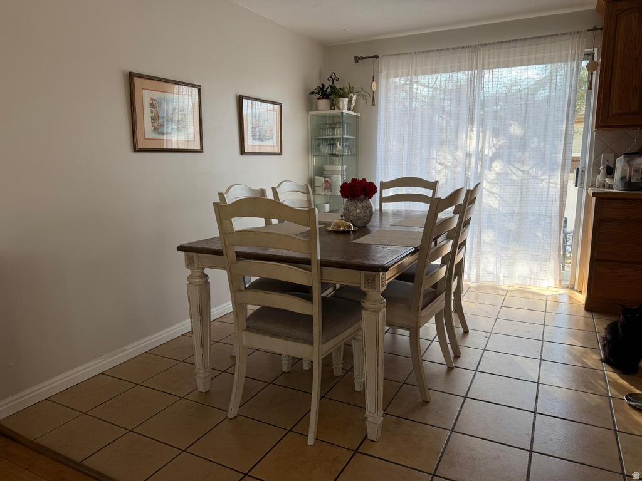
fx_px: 445
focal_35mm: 24
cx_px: 321
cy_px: 240
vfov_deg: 56.8
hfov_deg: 71.6
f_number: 1.78
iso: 64
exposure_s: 1/170
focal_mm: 6.76
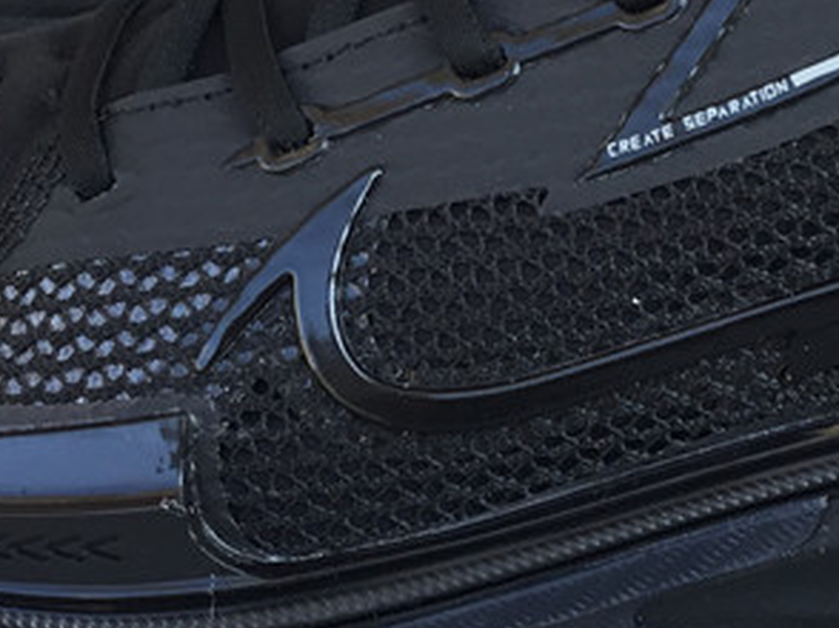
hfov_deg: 20.6
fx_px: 2301
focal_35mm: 95
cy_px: 161
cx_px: 579
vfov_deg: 15.5
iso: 25
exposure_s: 1/100
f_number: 2.4
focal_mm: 3.3
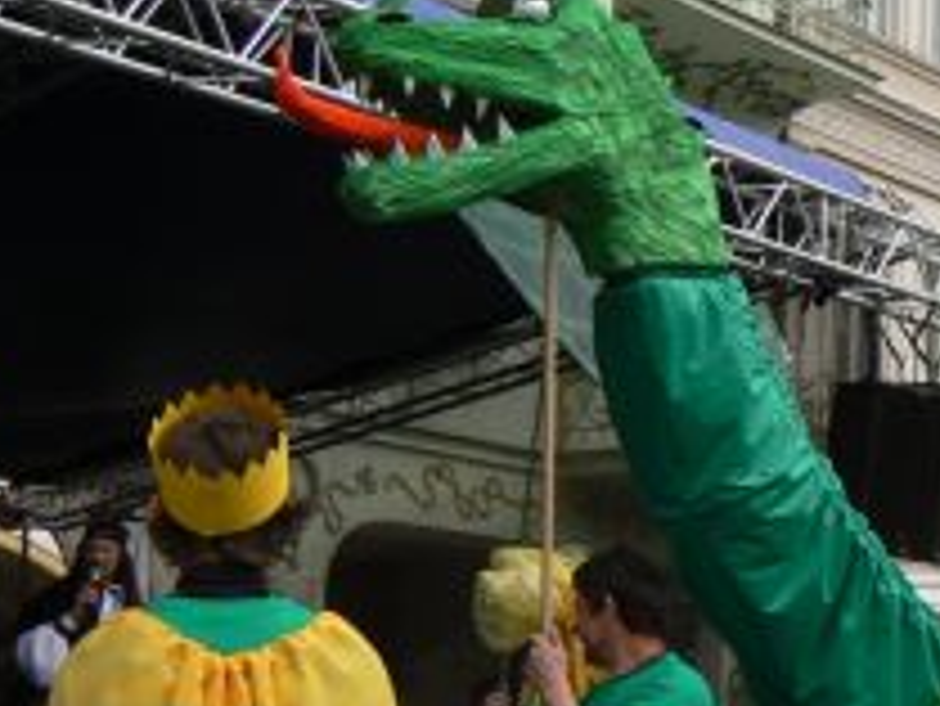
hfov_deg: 21.7
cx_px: 998
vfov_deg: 17.1
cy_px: 546
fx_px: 2337
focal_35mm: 86
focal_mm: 6
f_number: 6.3
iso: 80
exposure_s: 1/500
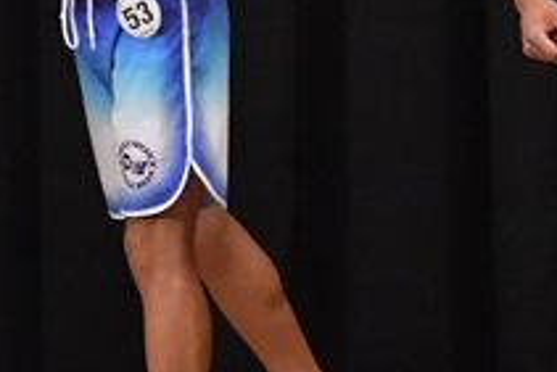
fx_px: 12773
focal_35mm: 825
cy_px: 0
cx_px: 870
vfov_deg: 1.7
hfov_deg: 2.5
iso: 5000
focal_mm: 150
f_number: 5.6
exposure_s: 1/400
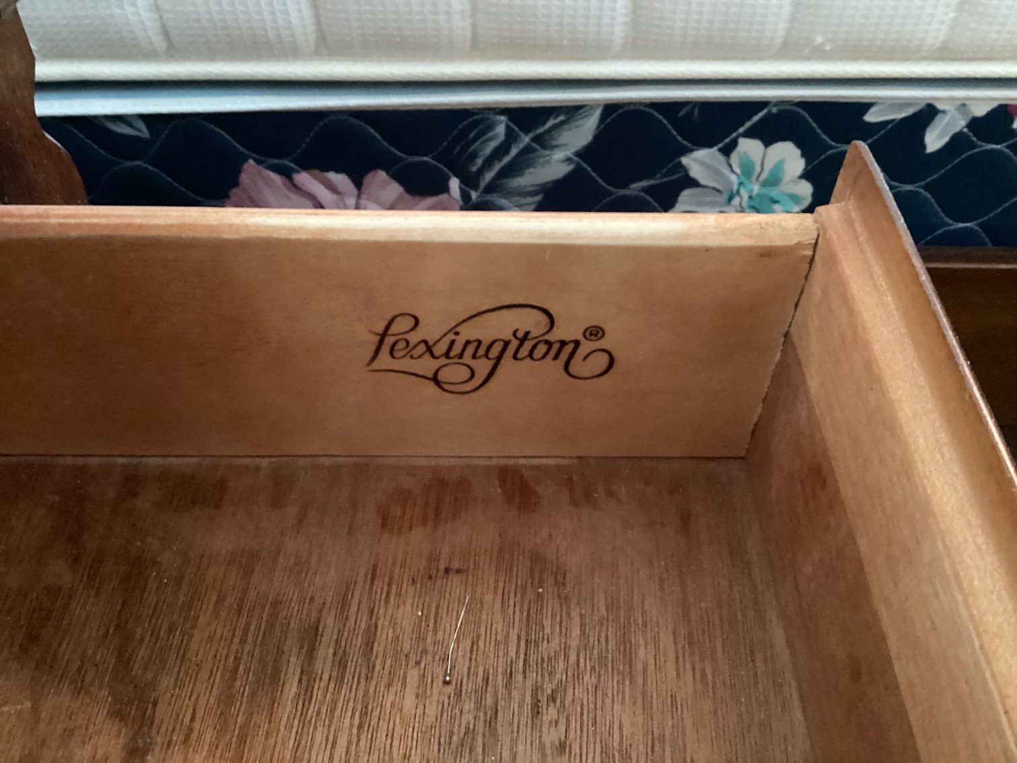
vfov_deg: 45.4
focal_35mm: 31
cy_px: 382
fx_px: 911
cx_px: 508
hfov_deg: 58.3
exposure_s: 1/17
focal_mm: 3.3
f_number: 2.4
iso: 800
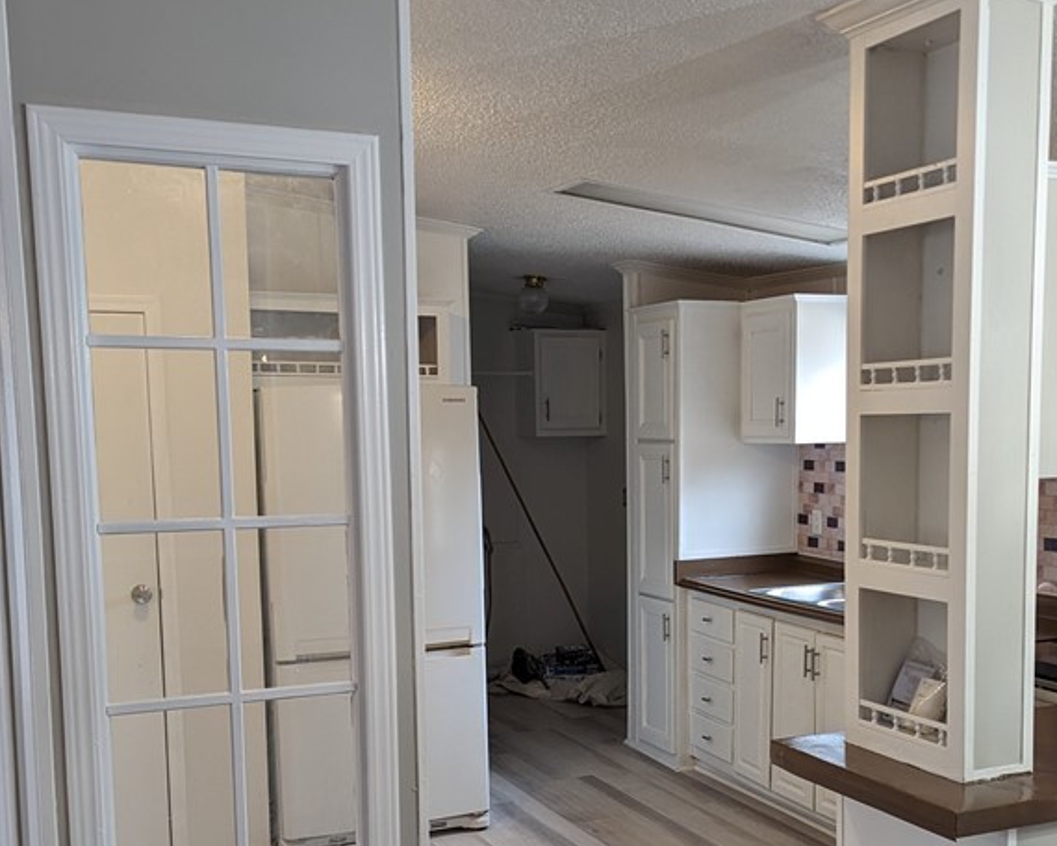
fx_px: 1314
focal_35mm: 42
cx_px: 607
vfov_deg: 35.0
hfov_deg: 43.7
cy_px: 614
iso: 235
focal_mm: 6.81
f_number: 1.85
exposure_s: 1/120
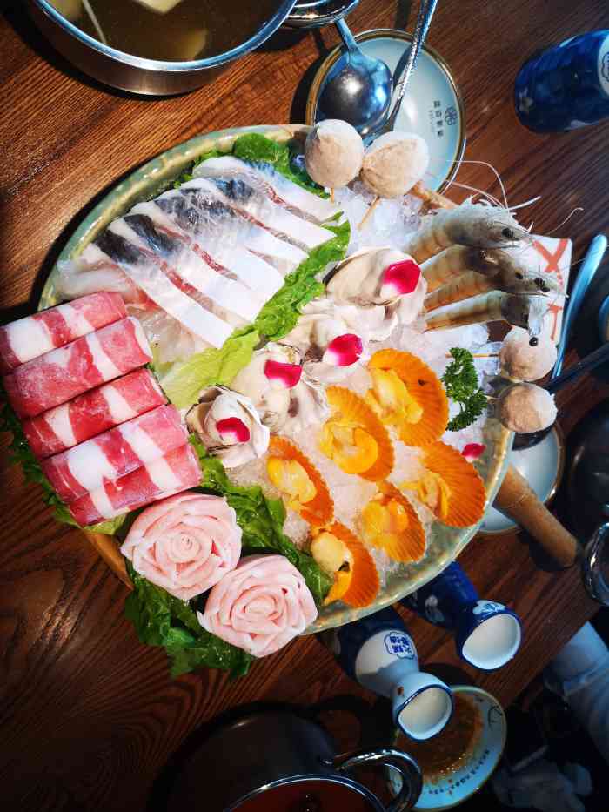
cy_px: 406
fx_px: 633
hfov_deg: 51.4
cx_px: 304
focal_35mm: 27
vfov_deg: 65.3
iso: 80
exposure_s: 1/50
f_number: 1.8
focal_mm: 3.95
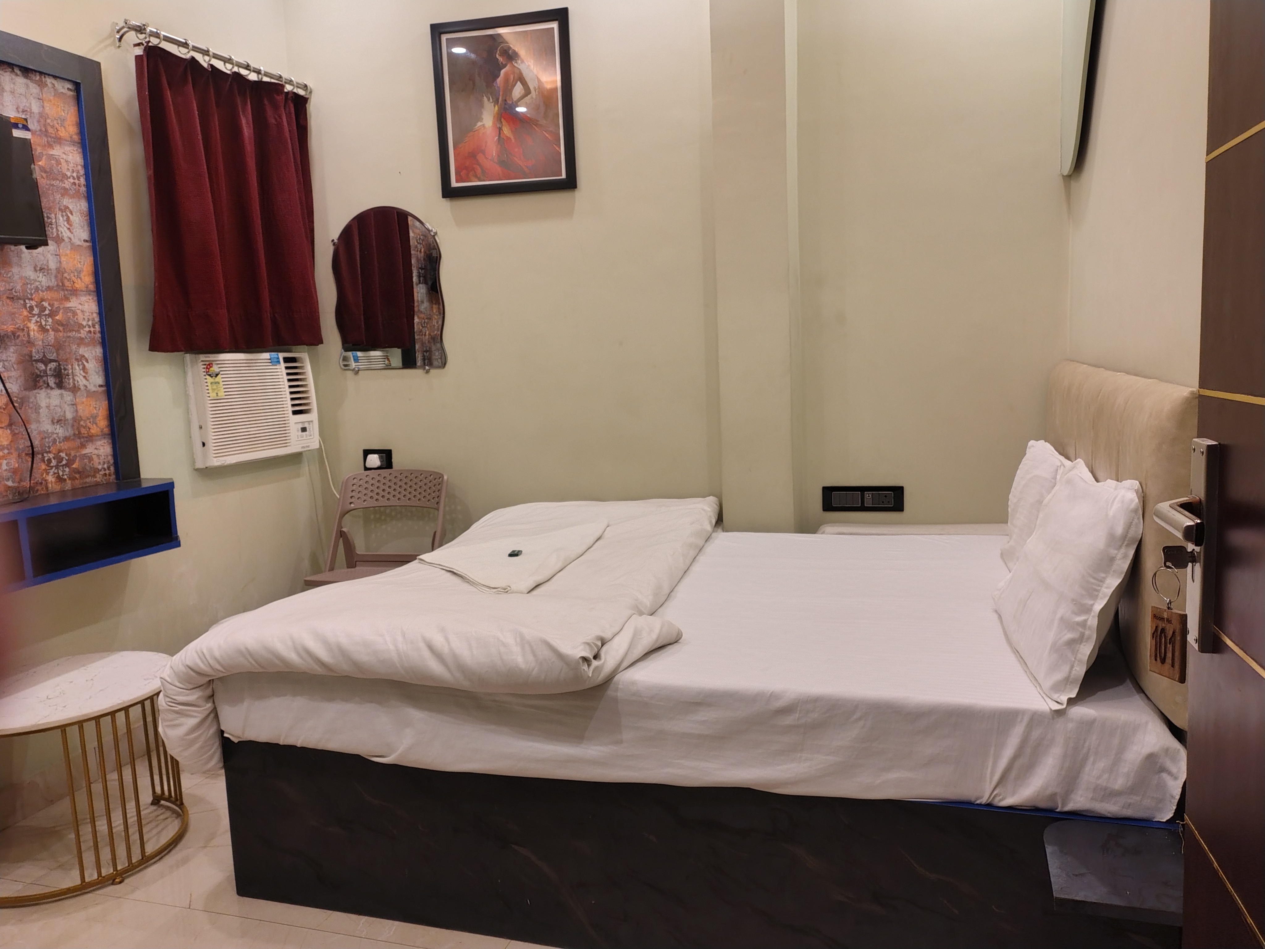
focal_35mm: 25
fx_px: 914
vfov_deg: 54.9
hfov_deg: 69.4
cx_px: 632
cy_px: 474
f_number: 1.7
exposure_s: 1/50.1
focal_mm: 4.71
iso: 730
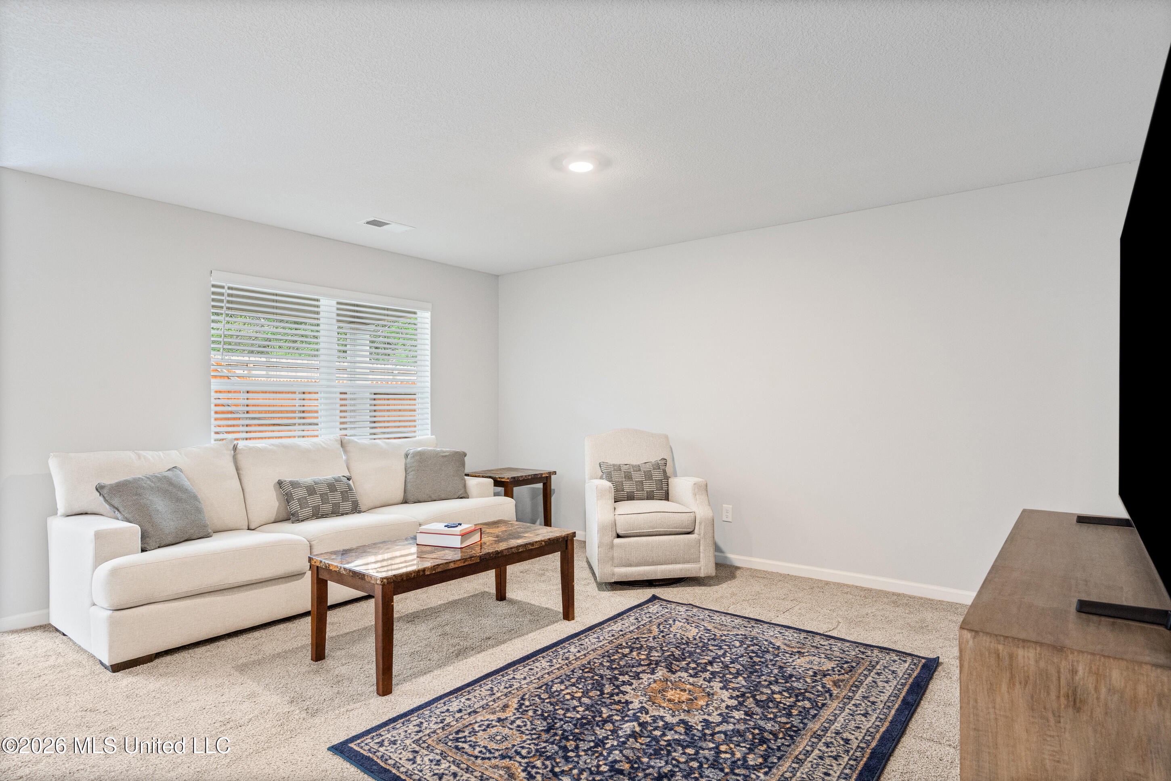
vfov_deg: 64.5
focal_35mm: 19
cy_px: 390
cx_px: 586
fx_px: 618
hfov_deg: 86.9
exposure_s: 1/6
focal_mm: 19
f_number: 9
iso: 800
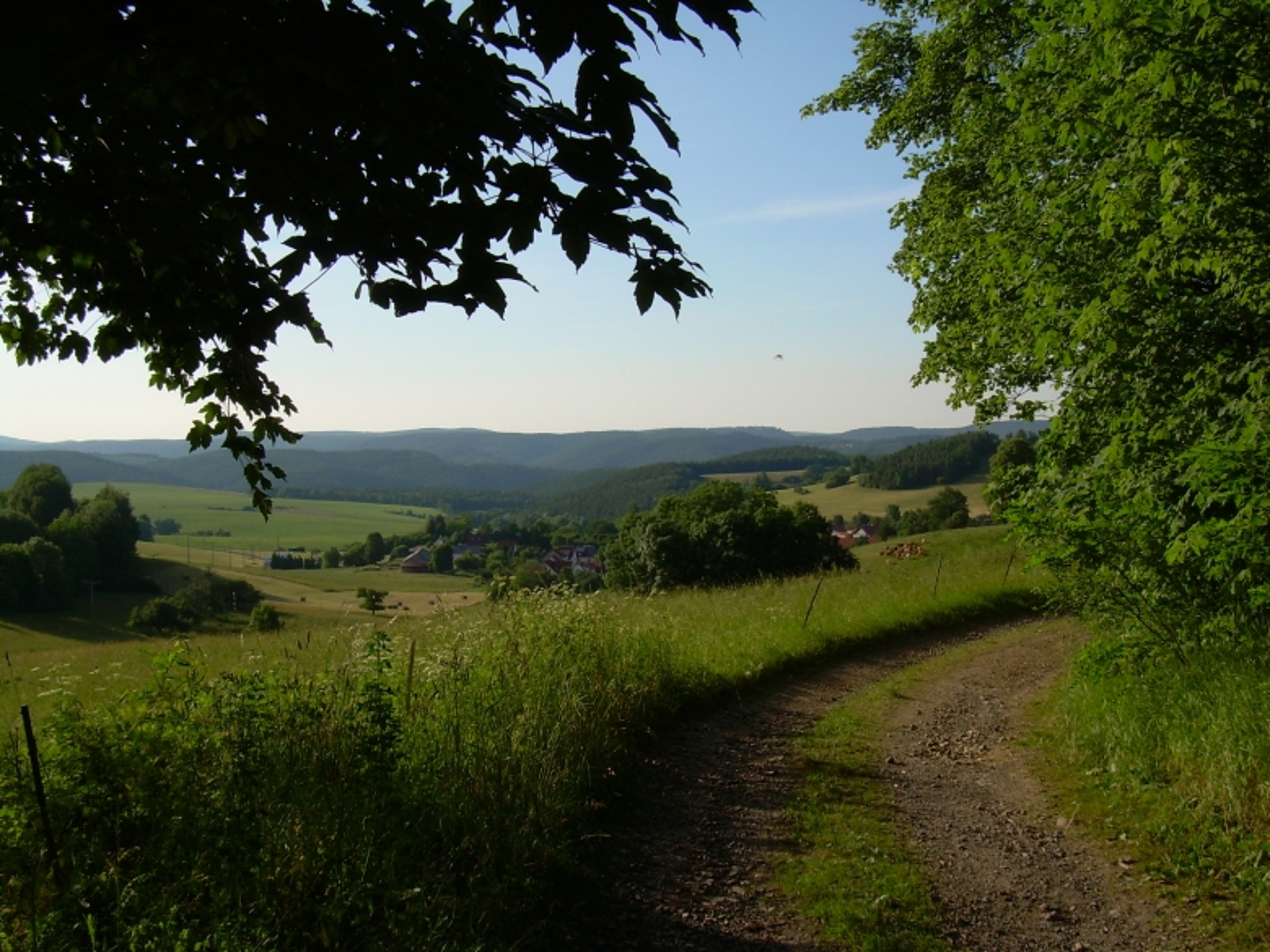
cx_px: 635
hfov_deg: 49.0
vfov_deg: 37.7
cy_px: 476
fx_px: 1394
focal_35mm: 38
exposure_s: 1/500
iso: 50
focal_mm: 6.3
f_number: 4.6
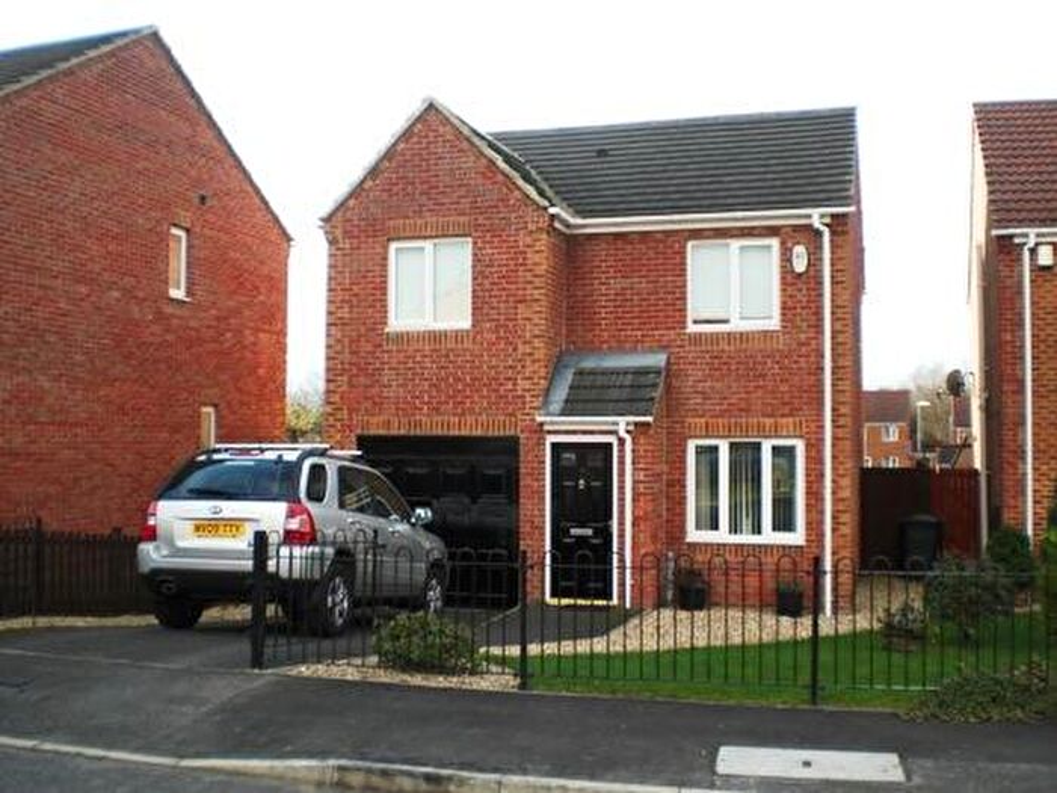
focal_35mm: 38
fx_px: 1160
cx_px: 528
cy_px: 396
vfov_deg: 37.7
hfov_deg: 49.0
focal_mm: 6.3
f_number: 3.1
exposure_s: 1/160
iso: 50
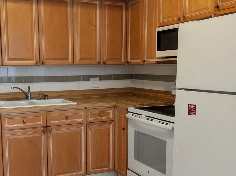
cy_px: 95
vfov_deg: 35.1
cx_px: 84
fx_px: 279
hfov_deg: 45.3
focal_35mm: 41
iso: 139
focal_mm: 6.9
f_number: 1.68
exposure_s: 1/120
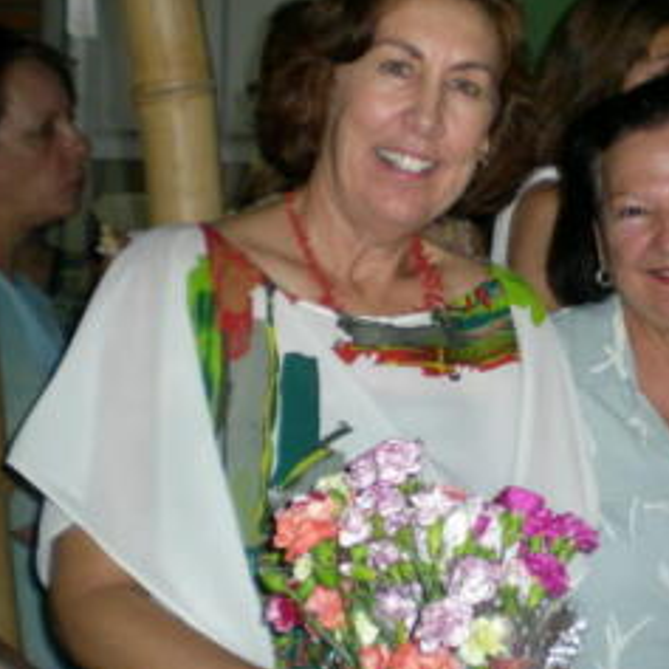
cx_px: 584
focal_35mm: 71
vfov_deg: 24.3
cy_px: 292
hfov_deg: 23.7
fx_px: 1552
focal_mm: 6.3
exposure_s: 1/60
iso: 50
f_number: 3.1
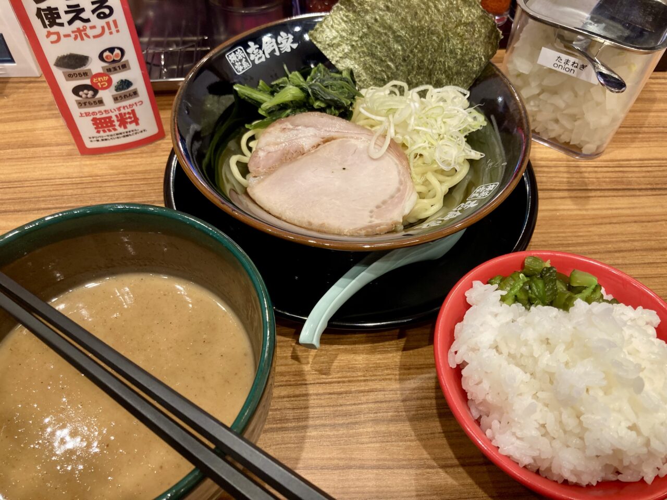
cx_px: 334
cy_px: 250
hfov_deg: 63.4
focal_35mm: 28
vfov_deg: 49.7
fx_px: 540
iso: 64
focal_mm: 3.99
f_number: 1.8
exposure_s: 1/50
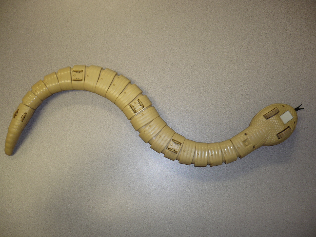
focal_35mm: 35
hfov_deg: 52.6
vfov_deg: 40.7
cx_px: 158
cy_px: 118
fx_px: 320
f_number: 2.8
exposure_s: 1/30
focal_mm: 5.8
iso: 100
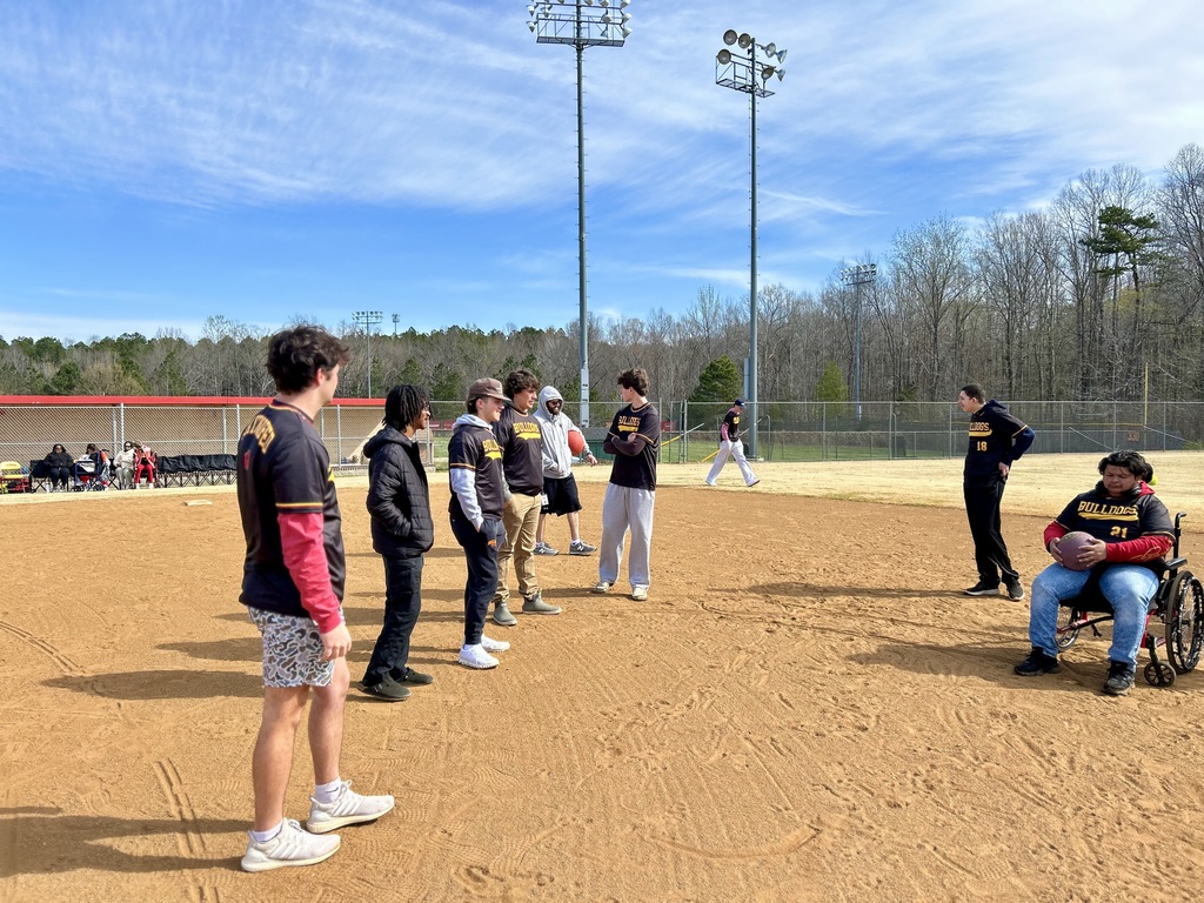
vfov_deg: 53.1
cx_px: 602
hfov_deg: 67.3
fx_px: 904
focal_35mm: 26
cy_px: 452
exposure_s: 1/2915
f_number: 1.5
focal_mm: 5.7
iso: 50
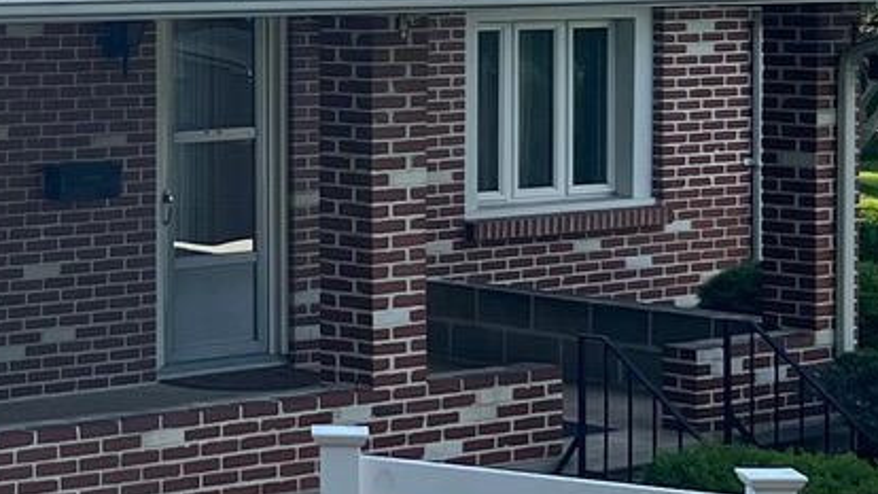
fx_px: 3260
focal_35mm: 140
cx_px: -25
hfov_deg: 15.0
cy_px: 108
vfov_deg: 8.7
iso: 50
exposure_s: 1/2457
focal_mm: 5.7
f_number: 1.5
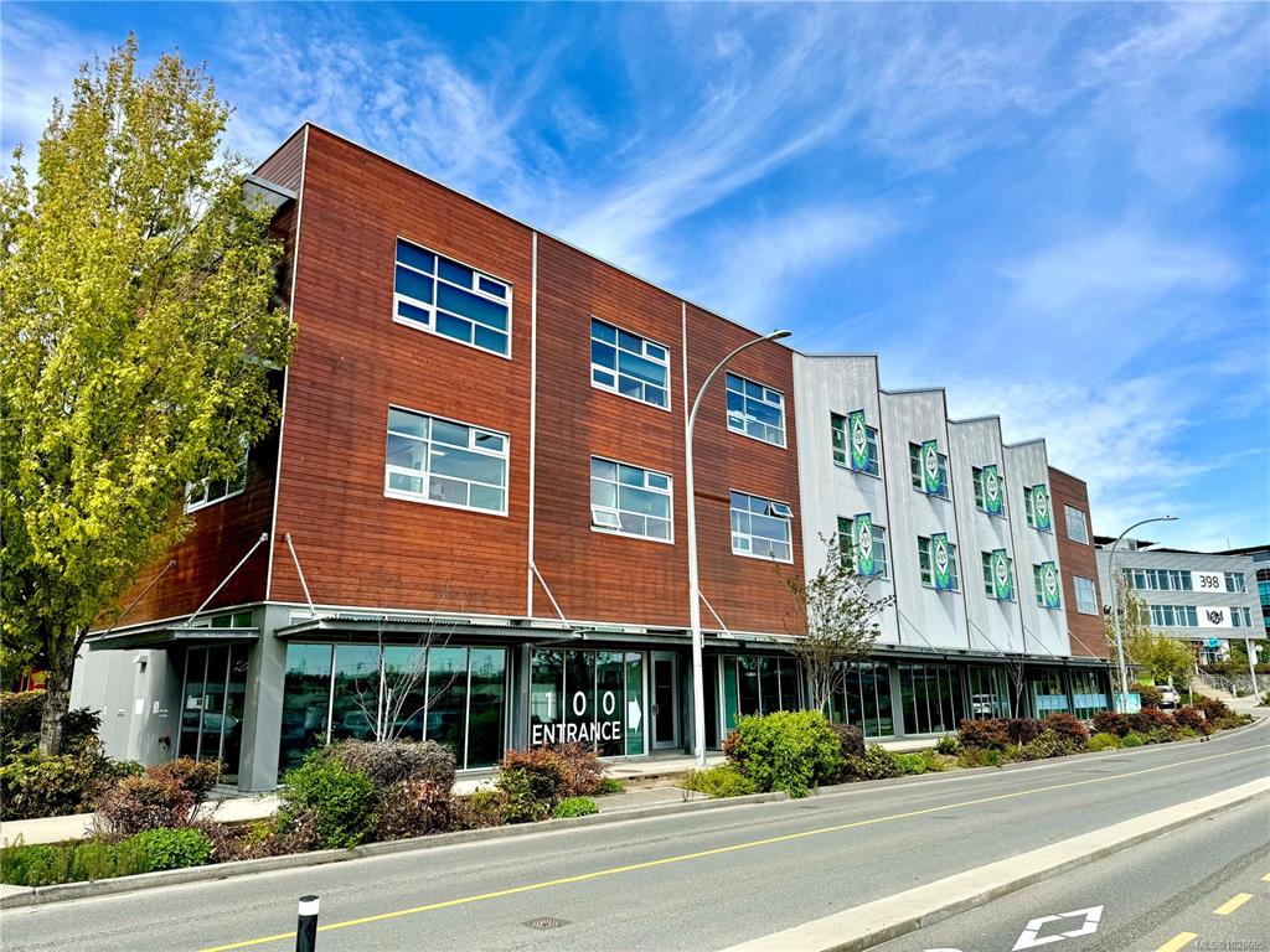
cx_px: 635
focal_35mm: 24
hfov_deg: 71.6
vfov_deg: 56.8
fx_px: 881
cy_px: 476
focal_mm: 6.76
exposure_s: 1/3413
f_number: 1.78
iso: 80
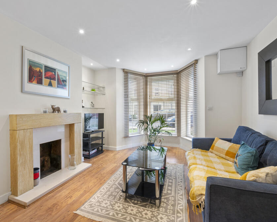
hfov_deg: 93.1
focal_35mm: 16
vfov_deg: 80.4
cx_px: 132
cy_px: 112
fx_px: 131
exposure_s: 1/3
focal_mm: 14
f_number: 16
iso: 200
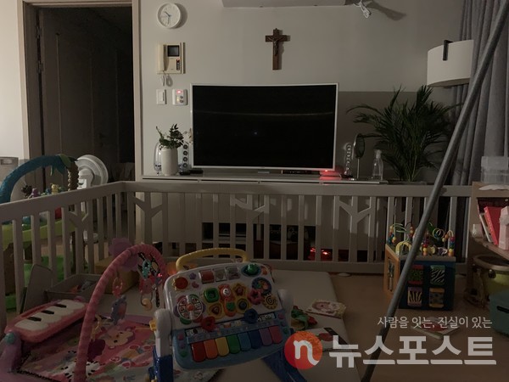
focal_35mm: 26
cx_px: 254
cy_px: 191
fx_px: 382
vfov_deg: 53.1
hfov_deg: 67.3
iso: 800
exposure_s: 1/4
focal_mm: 4.25
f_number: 1.8
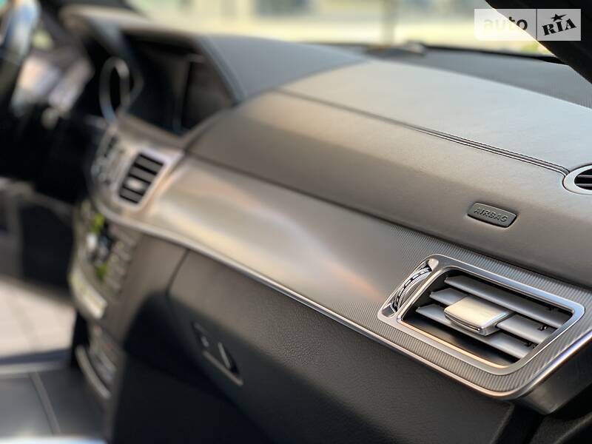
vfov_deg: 28.0
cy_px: 222
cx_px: 296
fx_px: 889
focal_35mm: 52
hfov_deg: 36.8
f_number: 2.4
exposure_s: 1/122
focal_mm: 6
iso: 40
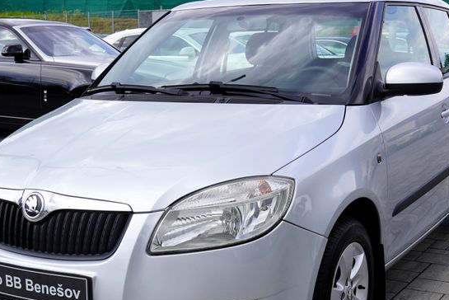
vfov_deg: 21.9
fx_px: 774
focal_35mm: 62
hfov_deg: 32.3
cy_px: 176
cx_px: 207
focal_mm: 33
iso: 100
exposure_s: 1/125
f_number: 8
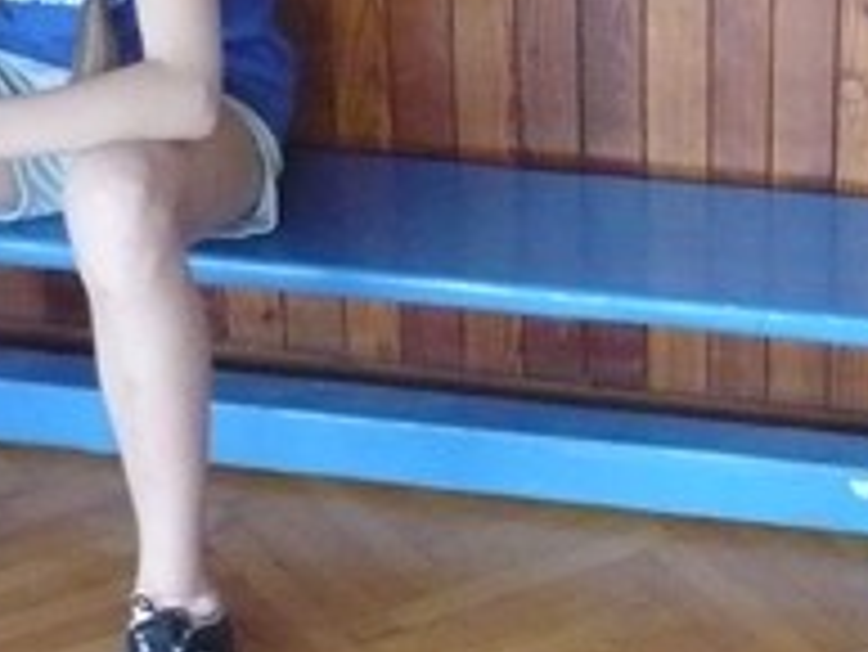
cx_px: 1133
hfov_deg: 16.6
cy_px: 319
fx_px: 2810
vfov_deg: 13.2
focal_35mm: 112
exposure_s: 1/80
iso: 800
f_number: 2.9
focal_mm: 6
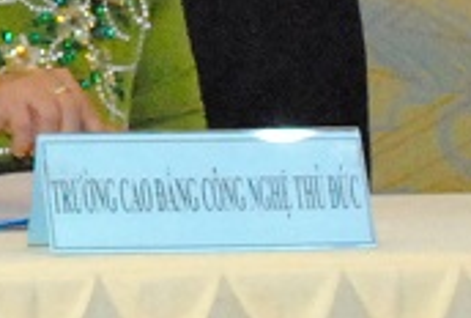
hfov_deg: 5.5
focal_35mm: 363
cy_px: -451
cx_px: -553
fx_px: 4766
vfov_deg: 3.8
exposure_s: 1/200
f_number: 7.1
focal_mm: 32
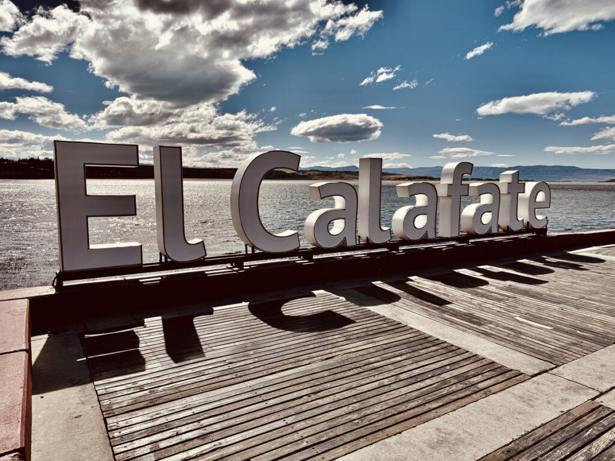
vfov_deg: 56.8
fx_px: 426
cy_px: 230
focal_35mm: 24
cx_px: 308
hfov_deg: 71.6
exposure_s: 1/12346
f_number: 1.78
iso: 80
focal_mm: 6.86
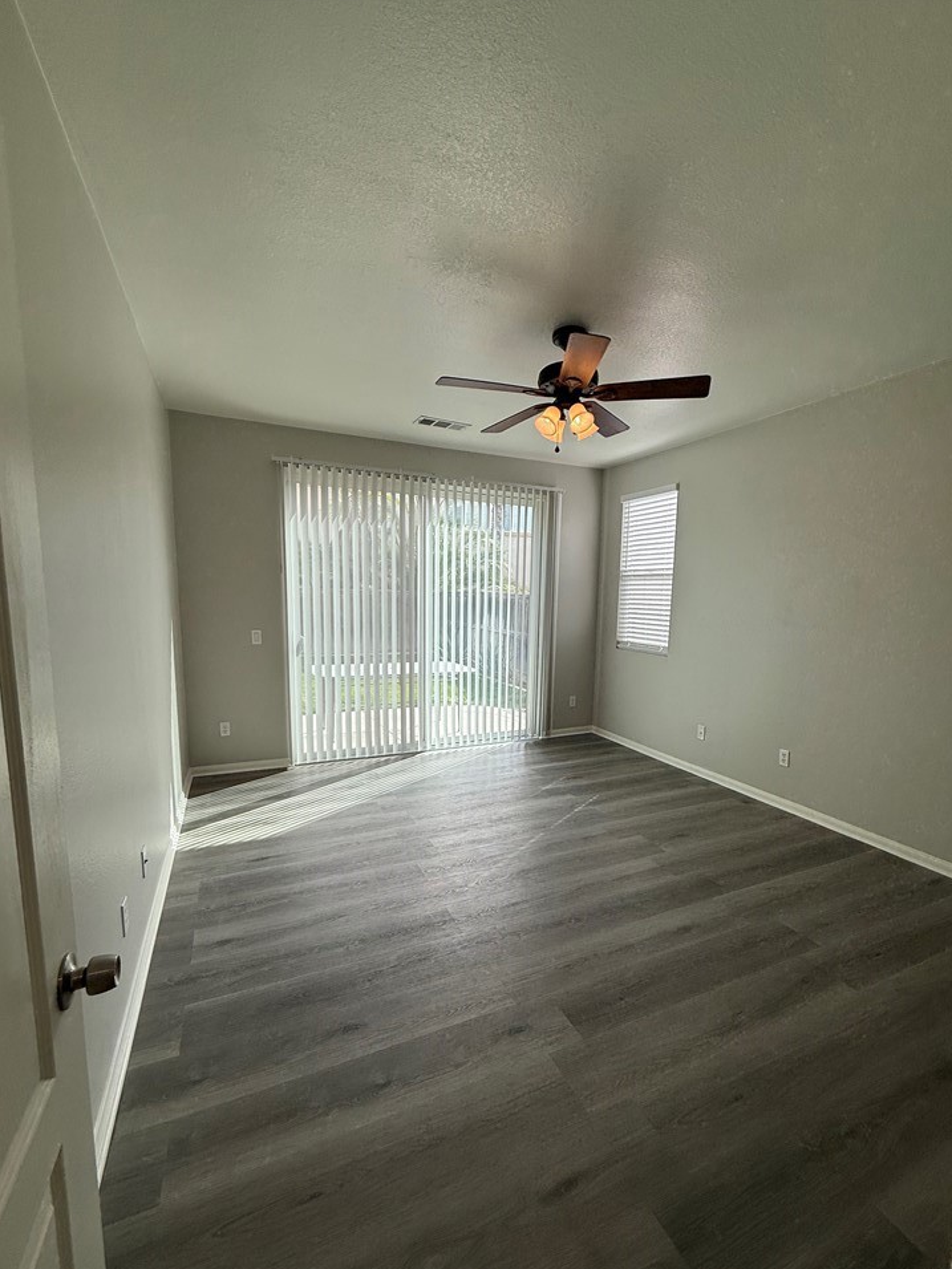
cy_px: 673
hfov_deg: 81.7
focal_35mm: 15
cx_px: 487
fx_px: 550
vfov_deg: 98.1
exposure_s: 1/288
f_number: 2.2
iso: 50
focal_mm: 2.22
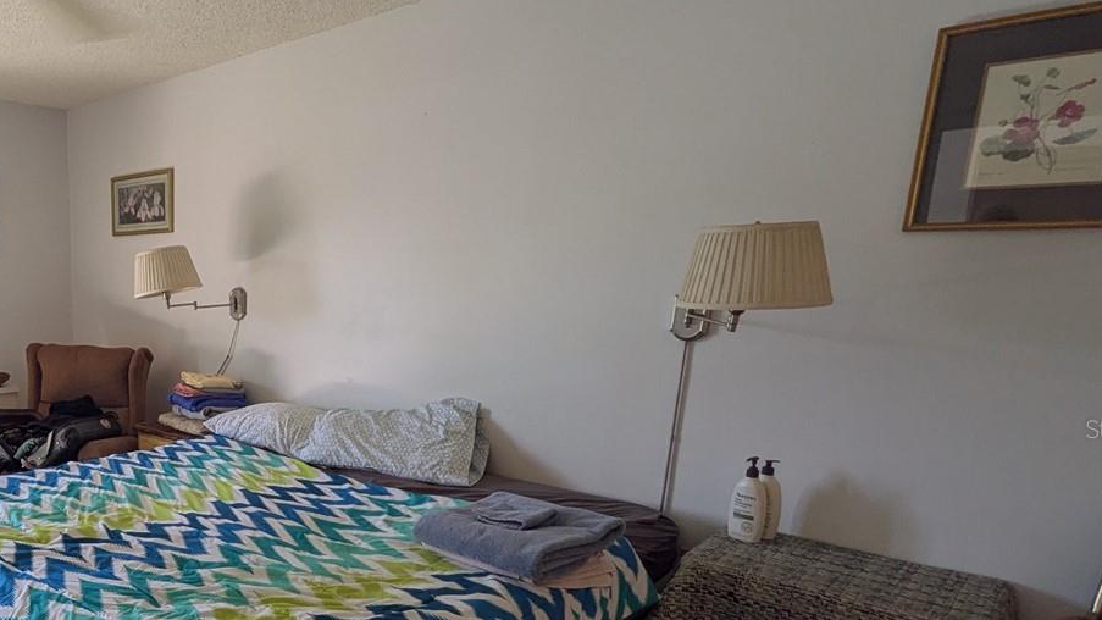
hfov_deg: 63.9
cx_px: 225
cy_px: 428
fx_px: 789
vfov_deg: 42.1
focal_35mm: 27
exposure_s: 1/40
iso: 48
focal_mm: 1.83
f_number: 2.2
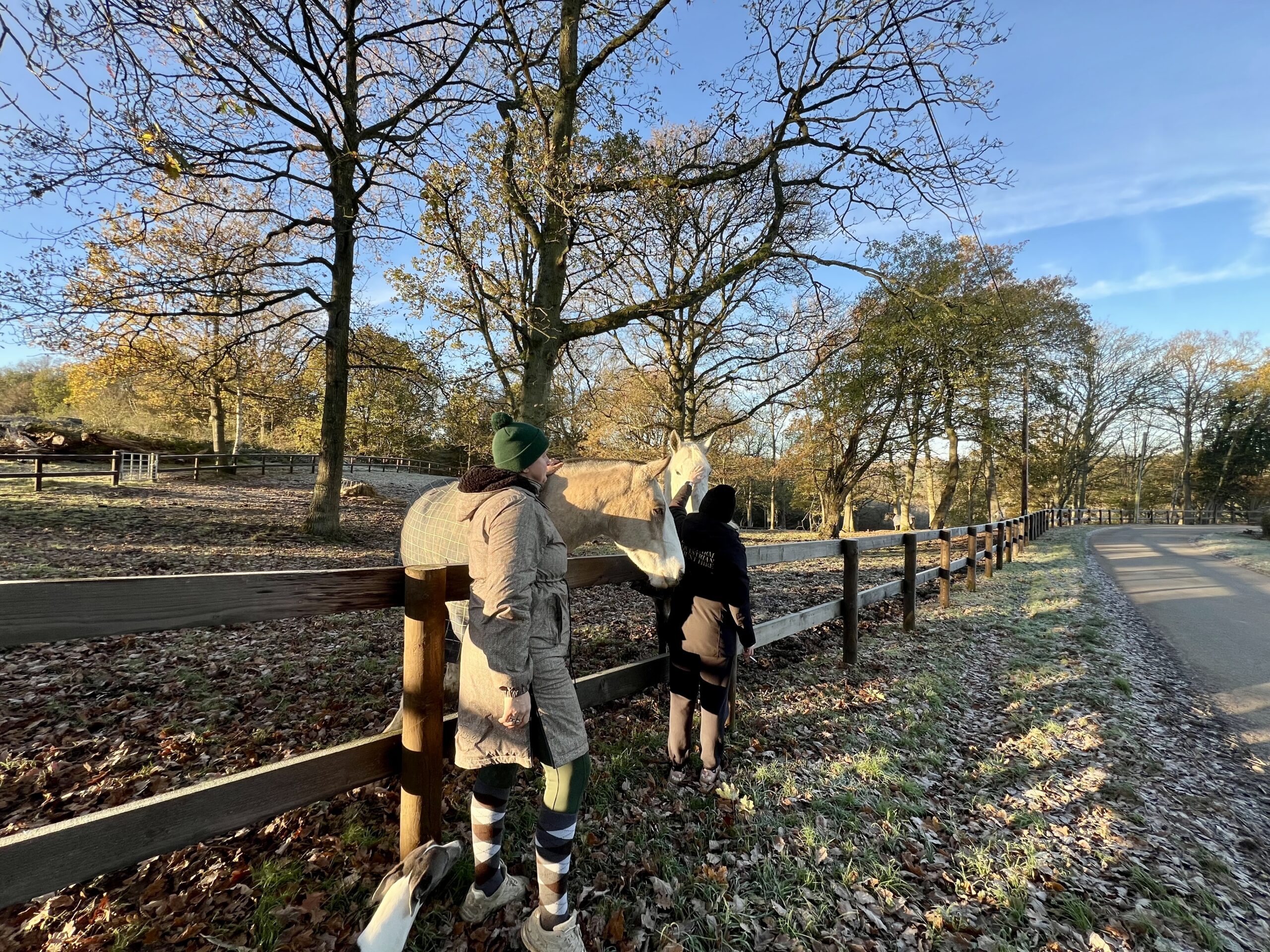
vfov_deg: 89.9
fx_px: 477
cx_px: 635
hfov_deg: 106.2
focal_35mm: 13
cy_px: 476
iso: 32
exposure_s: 1/264
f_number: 1.8
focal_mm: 1.57
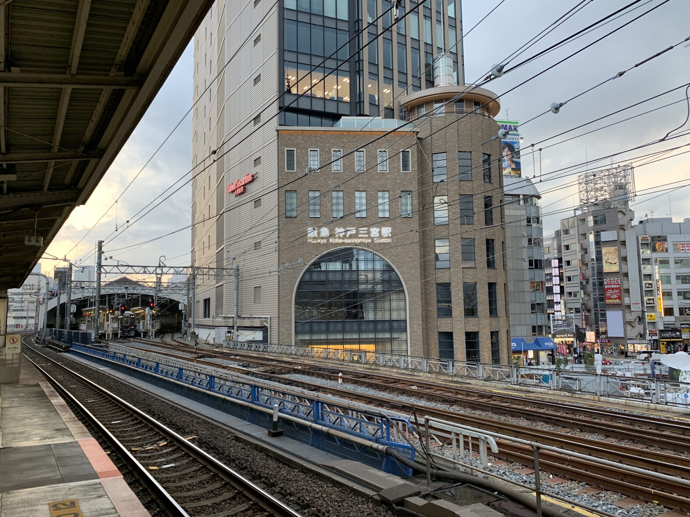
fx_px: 518
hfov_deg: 67.3
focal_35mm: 26
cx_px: 345
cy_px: 258
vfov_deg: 53.1
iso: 50
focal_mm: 4.25
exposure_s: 1/121
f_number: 1.8
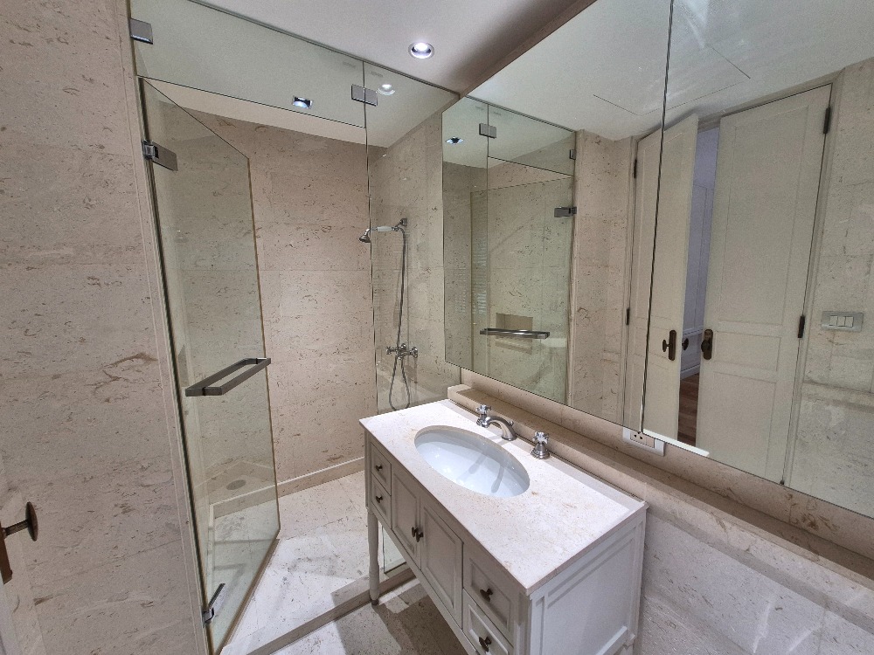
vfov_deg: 89.9
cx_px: 437
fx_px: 328
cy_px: 328
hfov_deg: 106.2
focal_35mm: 13
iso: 80
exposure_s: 1/50
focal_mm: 1.74
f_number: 2.2
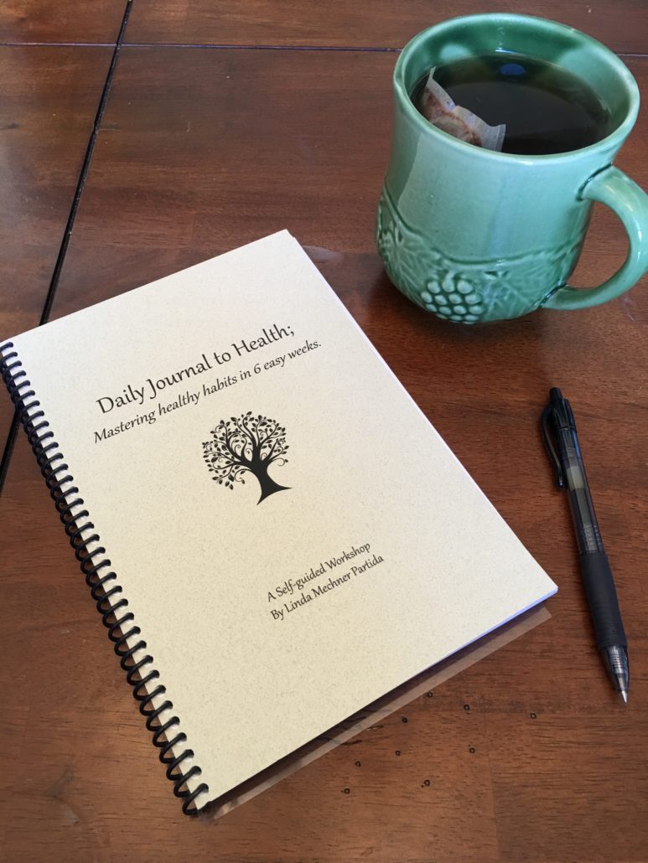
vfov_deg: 61.6
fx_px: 724
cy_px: 432
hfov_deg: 48.2
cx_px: 324
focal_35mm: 29
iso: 40
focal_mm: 4.15
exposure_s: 1/15
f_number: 2.2
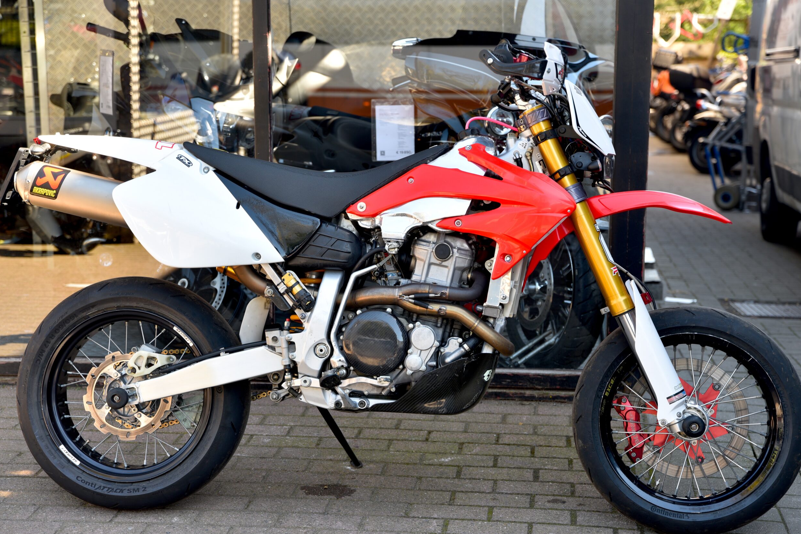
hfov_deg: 31.4
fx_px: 1424
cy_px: 270
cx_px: 401
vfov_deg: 21.2
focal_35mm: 64
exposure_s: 1/60
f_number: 4
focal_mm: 62
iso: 100
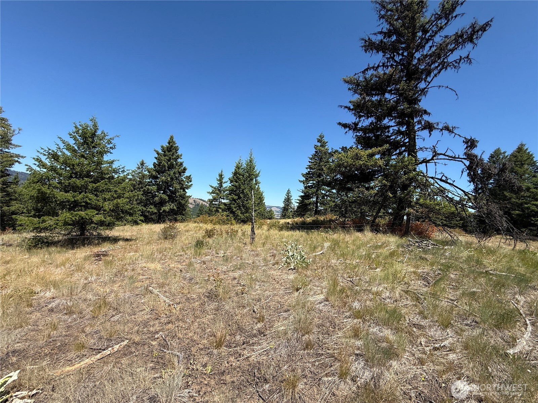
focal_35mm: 14
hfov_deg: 102.1
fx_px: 218
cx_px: 269
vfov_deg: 85.7
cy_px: 202
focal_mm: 2.22
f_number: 2.2
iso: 50
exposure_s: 1/1464
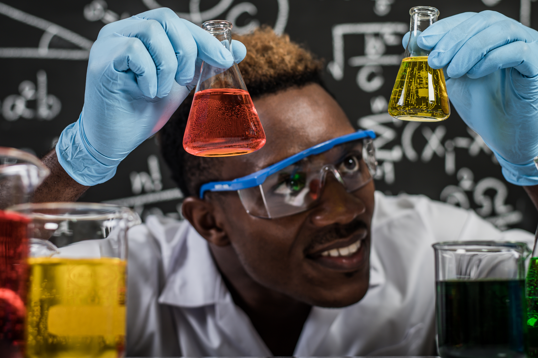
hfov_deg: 27.7
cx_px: 252
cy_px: 109
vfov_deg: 18.6
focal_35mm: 73
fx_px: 1090
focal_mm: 50
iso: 100
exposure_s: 1/160
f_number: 2.8
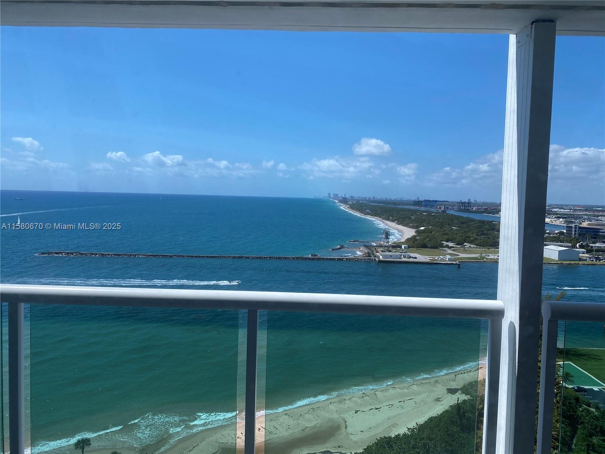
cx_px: 302
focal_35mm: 26
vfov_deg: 53.1
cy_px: 227
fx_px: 454
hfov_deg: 67.3
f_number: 1.8
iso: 32
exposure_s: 1/1808
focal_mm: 4.25
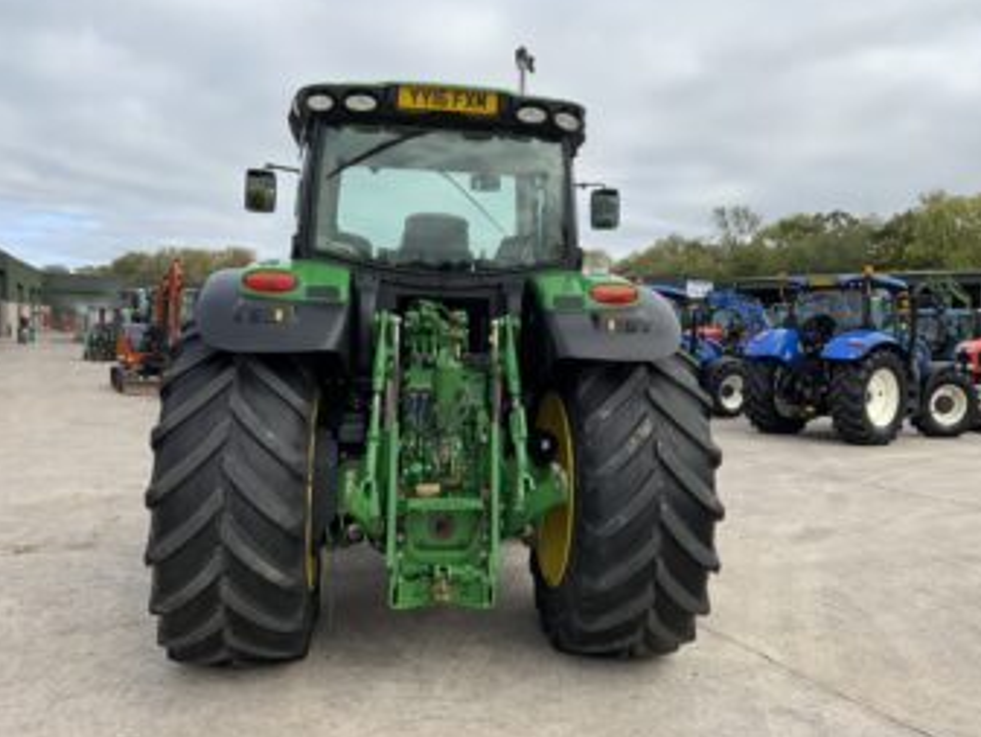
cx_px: 501
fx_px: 879
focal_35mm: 31
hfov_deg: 58.3
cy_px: 373
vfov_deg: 45.5
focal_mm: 3
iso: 16
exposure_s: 1/929
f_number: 1.8
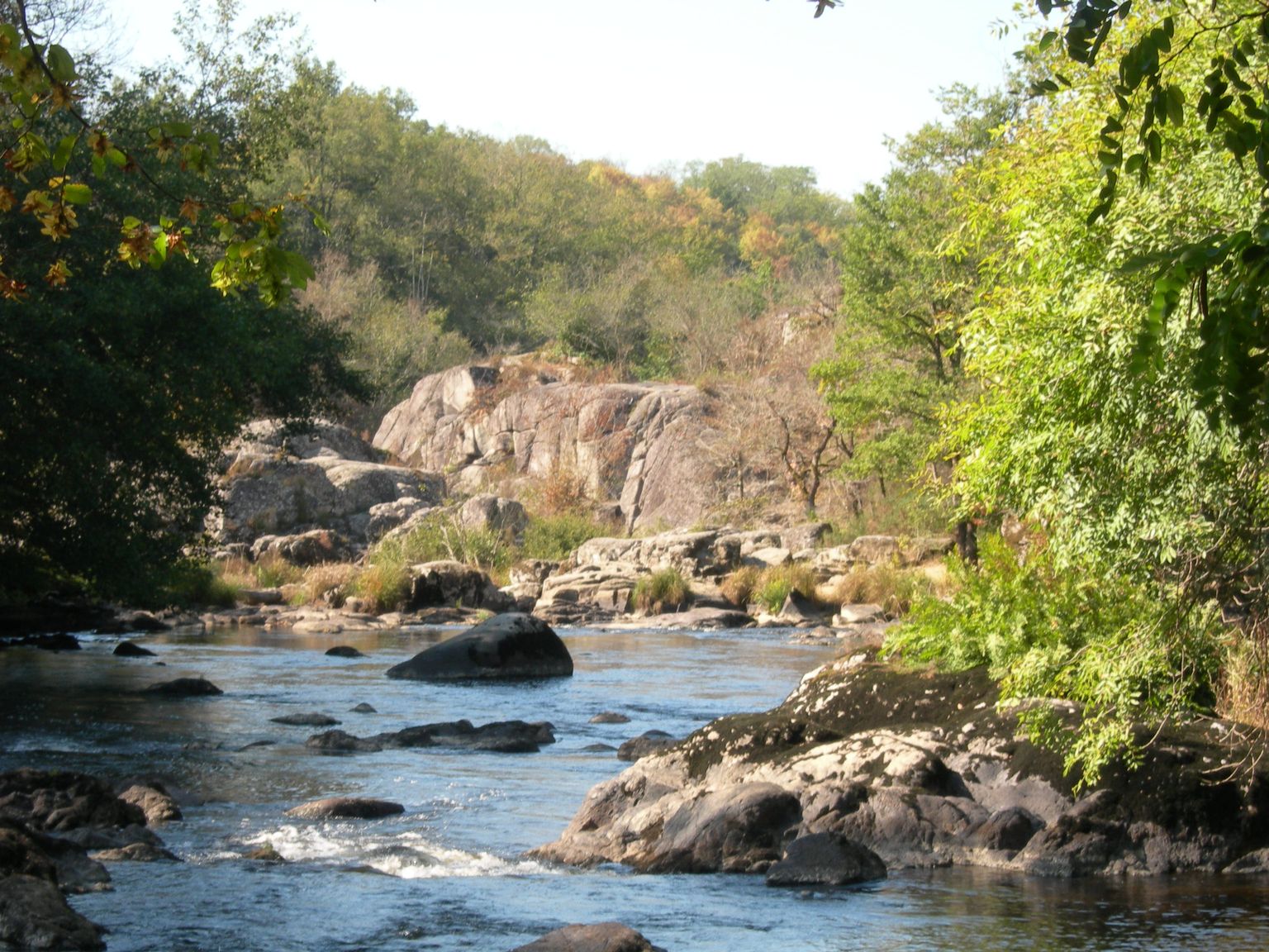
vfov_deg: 13.1
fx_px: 4143
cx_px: 634
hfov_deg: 17.4
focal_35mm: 113
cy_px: 476
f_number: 8.2
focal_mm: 23.4
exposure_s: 1/46.6
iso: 50
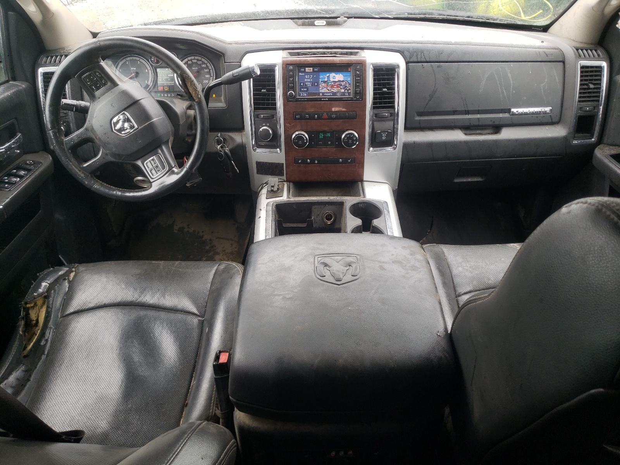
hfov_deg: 67.3
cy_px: 232
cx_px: 310
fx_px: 466
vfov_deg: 53.1
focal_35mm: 26
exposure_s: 1/60.2
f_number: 1.5
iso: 51
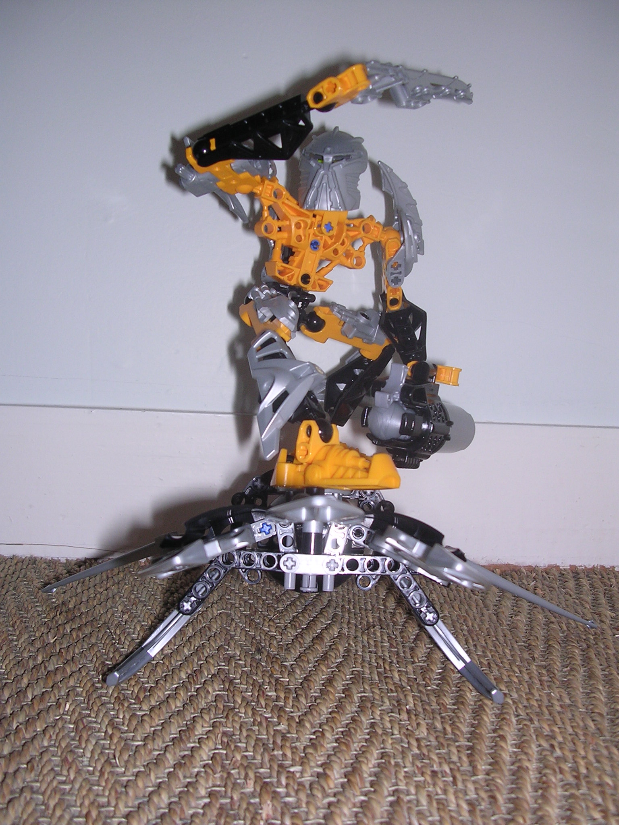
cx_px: 310
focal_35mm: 38
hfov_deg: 37.7
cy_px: 412
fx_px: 906
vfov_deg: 49.0
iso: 100
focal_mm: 5.8
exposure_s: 1/60.1
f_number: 2.8
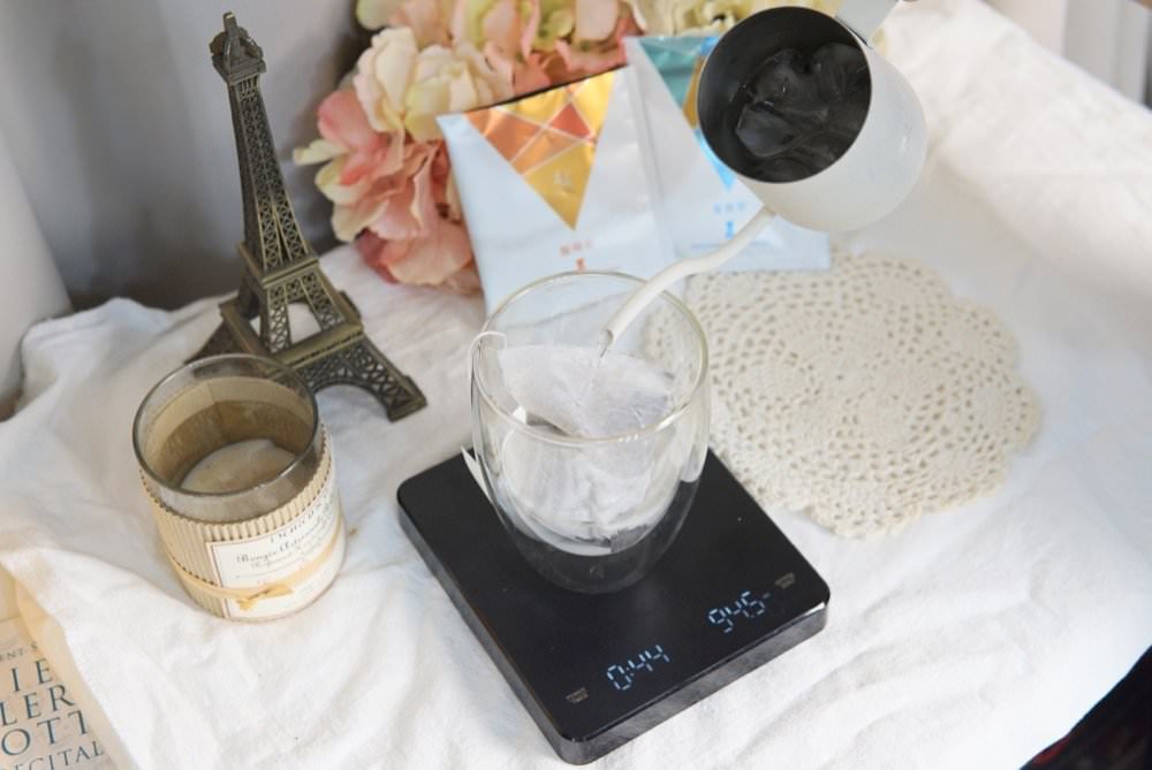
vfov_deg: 29.9
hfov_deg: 43.6
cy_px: 385
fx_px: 1441
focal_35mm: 45
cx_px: 576
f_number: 4
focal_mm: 30
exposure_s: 1/160
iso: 800
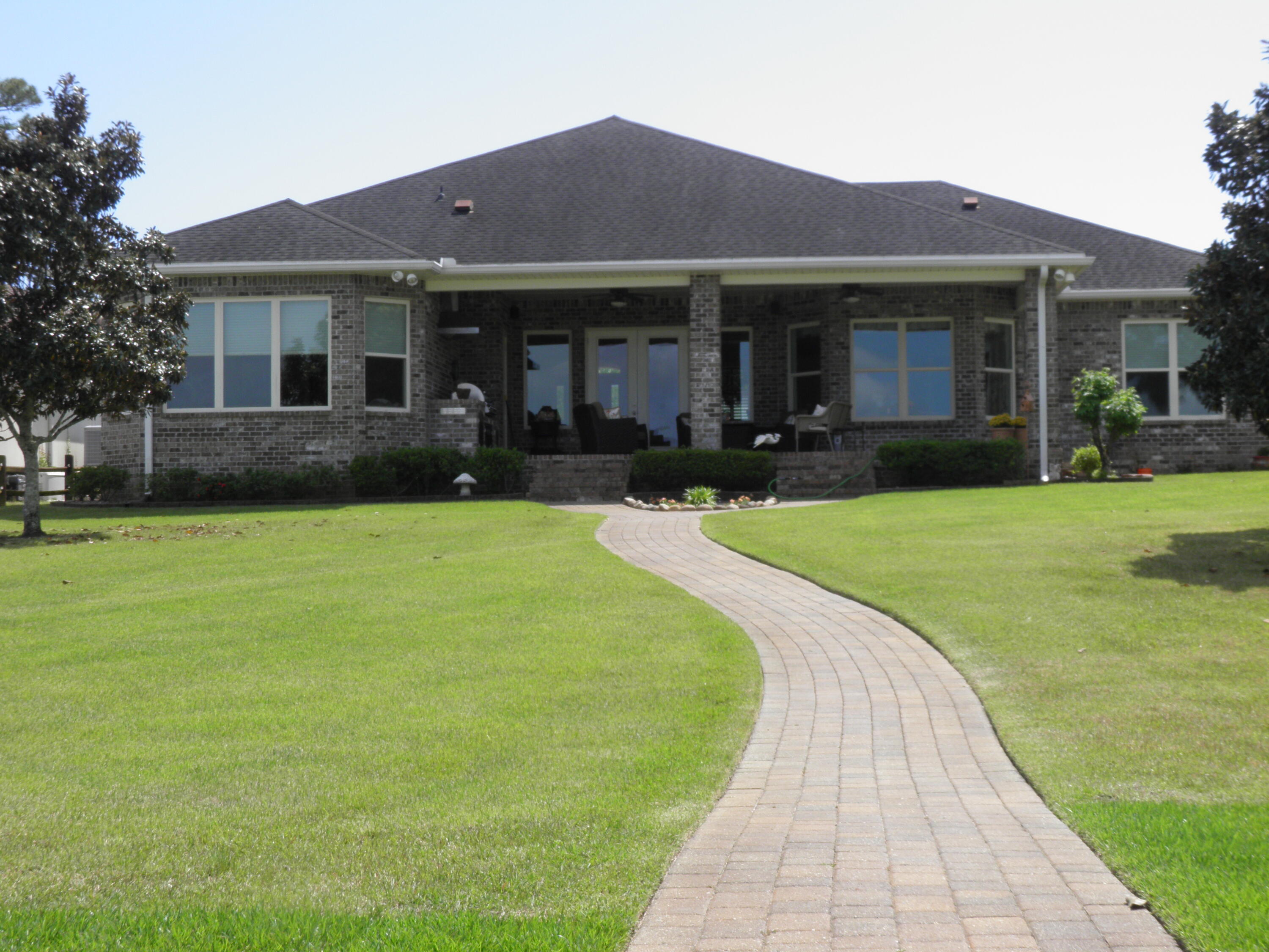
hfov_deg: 34.9
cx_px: 634
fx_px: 2016
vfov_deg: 26.6
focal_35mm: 55
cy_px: 476
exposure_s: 1/200
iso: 50
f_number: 5.8
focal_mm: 10
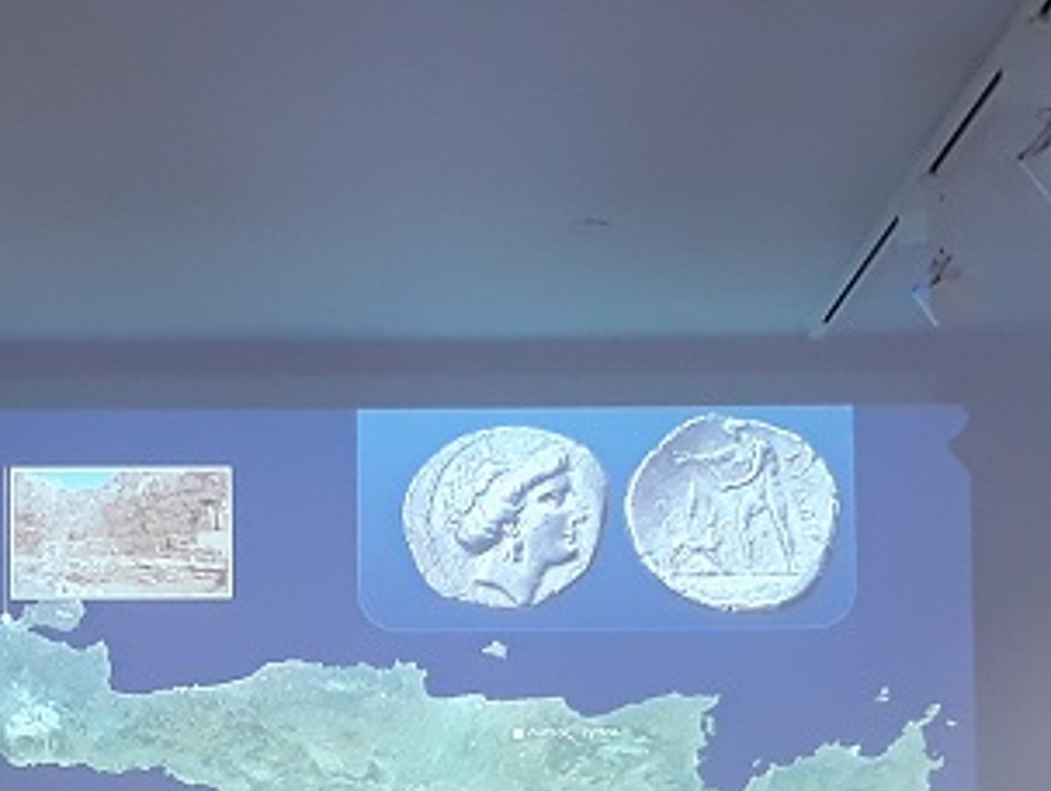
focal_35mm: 89
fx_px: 2705
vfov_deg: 16.1
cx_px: 427
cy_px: 888
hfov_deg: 22.0
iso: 160
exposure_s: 1/33
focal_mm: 3.71
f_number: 1.7
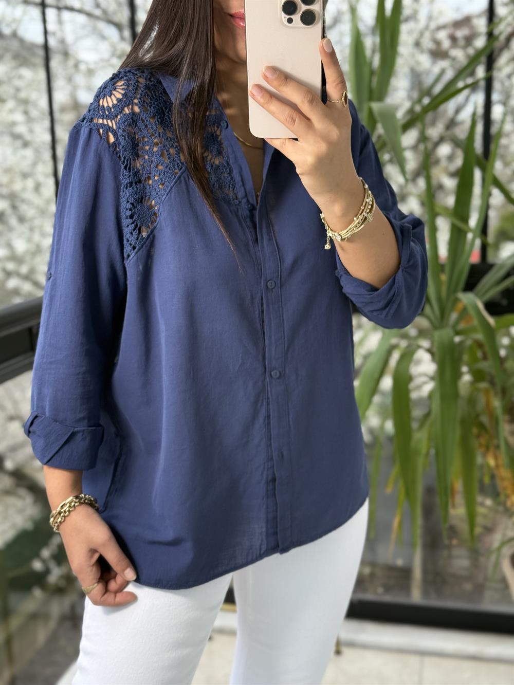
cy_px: 342
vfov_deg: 39.7
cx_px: 257
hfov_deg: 30.3
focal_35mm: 48
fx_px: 950
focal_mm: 6.76
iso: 160
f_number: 1.78
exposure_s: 1/212
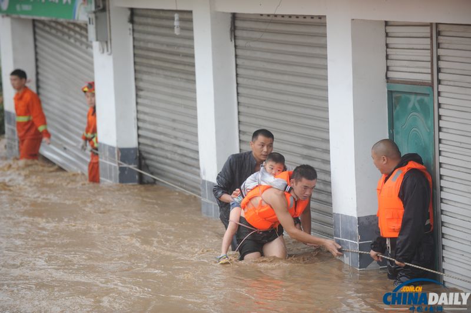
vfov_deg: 8.6
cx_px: 236
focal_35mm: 160
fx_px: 2092
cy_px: 156
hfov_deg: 12.8
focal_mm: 160
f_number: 3.5
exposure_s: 1/400
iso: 640
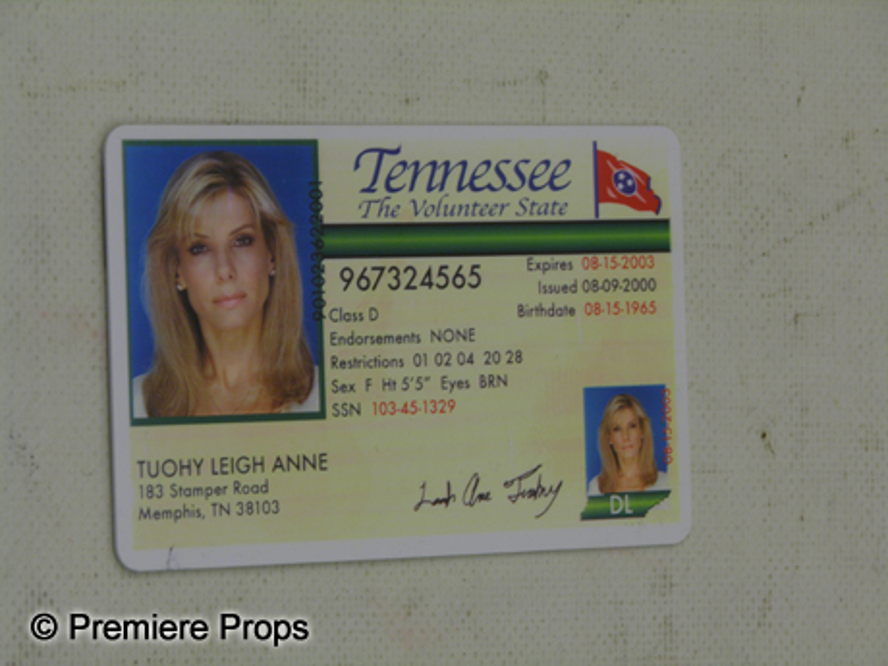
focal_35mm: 240
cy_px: 333
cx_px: 444
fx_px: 6157
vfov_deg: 6.2
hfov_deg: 8.2
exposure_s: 1/4
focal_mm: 61.5
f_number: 7.4
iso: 100
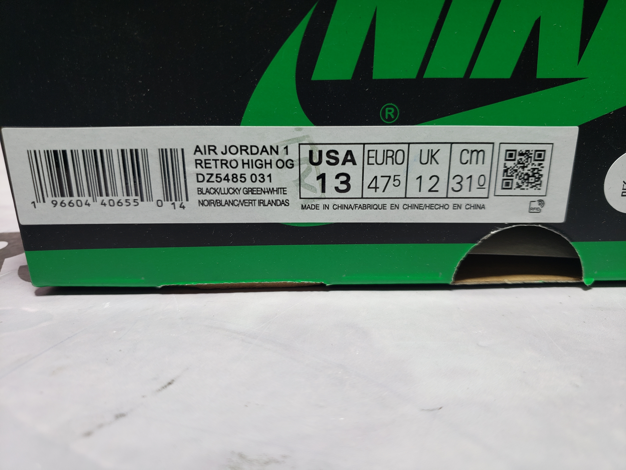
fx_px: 470
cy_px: 235
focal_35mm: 26
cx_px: 313
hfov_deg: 67.3
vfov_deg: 53.1
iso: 50
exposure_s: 1/267
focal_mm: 4.3
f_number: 1.5
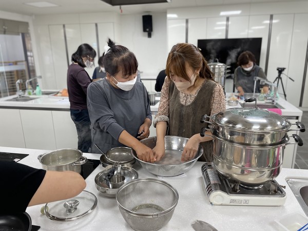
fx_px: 231
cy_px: 116
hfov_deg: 67.3
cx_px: 154
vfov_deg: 53.1
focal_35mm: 26
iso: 125
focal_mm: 4.2
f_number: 1.6
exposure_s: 1/120
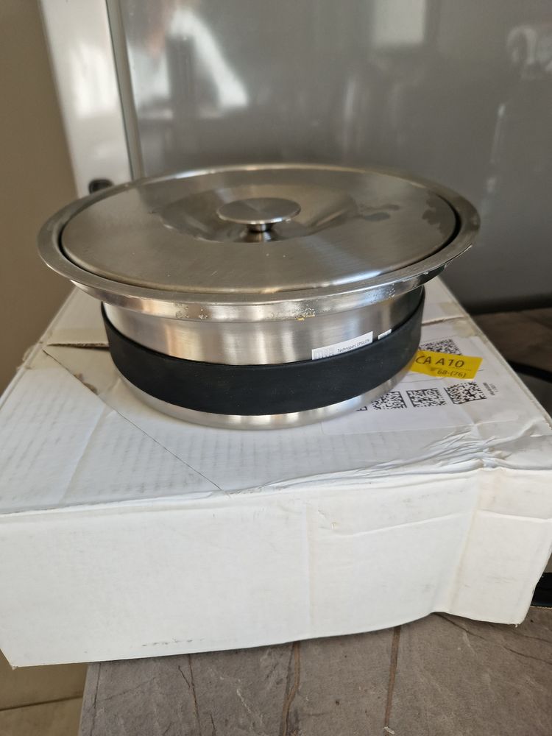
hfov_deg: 58.9
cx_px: 276
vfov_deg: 73.9
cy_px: 368
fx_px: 489
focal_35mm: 23
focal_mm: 5.4
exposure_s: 1/334
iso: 50
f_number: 1.8
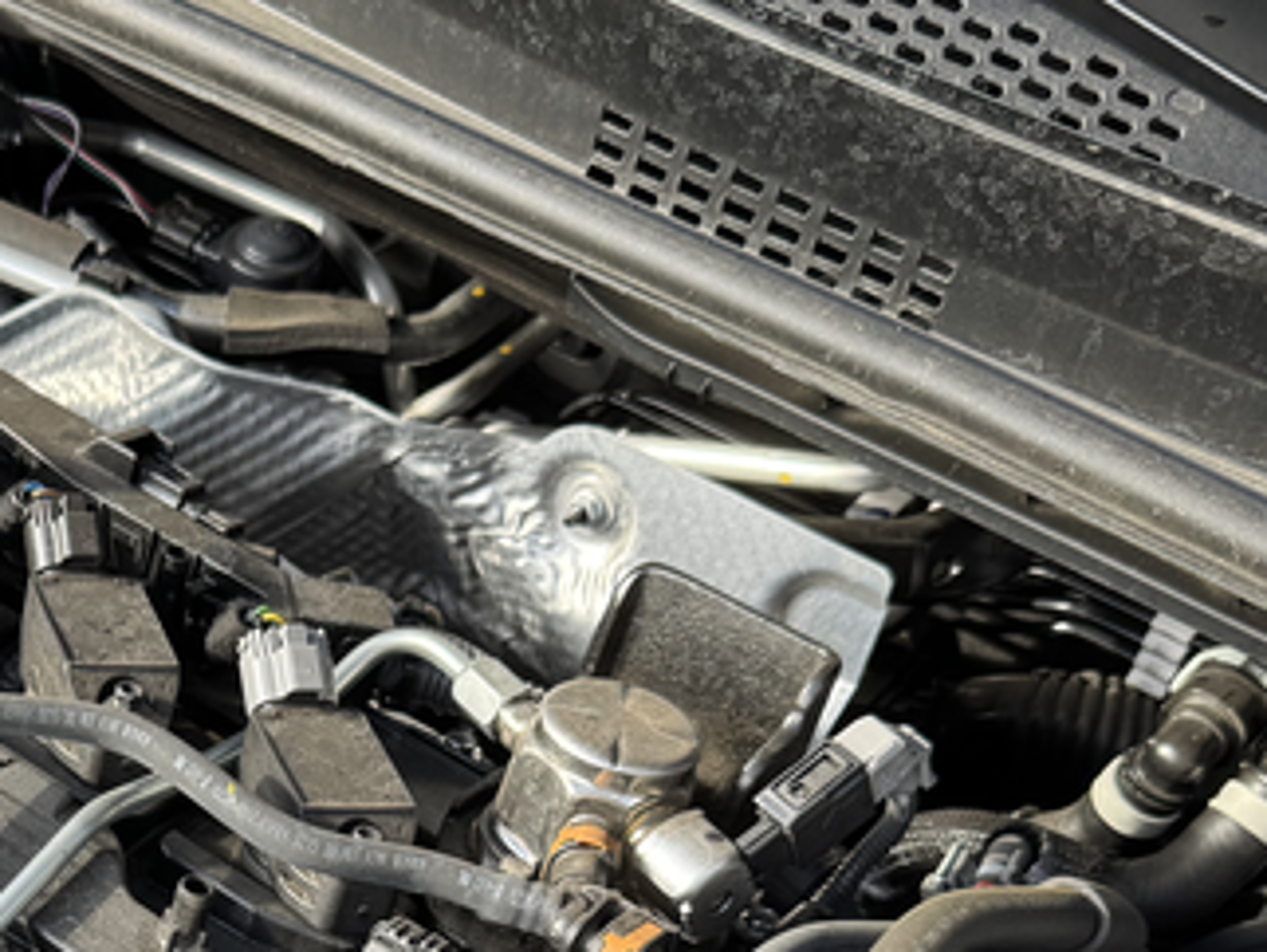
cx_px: -24
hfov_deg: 26.2
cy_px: 1103
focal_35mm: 70
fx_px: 2564
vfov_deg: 19.9
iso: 80
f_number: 1.78
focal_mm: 6.76
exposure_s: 1/288
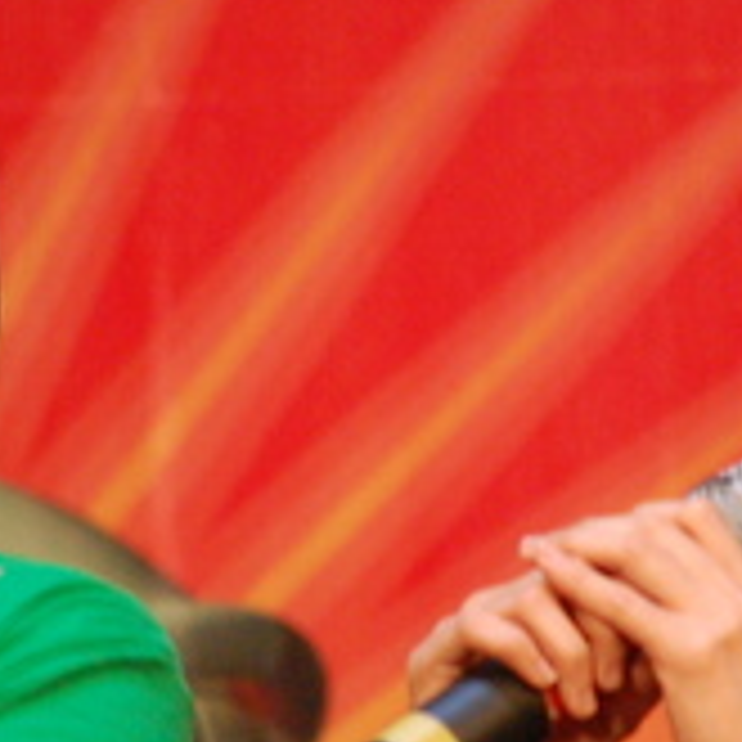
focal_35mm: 928
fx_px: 22505
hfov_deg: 1.9
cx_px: 400
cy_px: 290
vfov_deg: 1.9
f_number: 5.6
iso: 1600
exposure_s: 1/100
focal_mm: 200
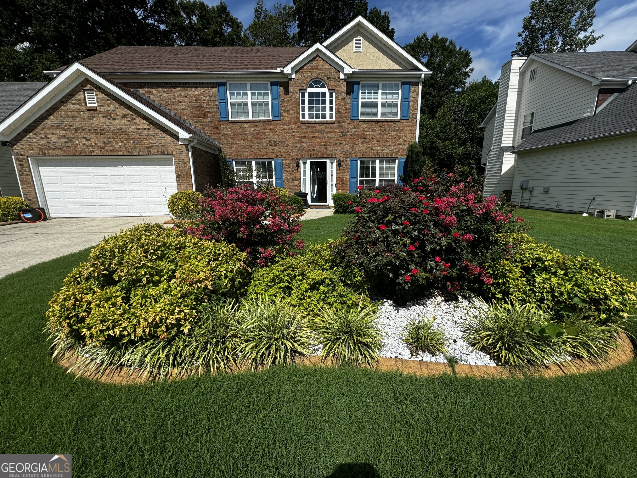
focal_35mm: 14
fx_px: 258
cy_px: 239
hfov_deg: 102.1
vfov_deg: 85.7
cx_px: 318
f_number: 2.2
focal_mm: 2.22
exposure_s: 1/1748
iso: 50
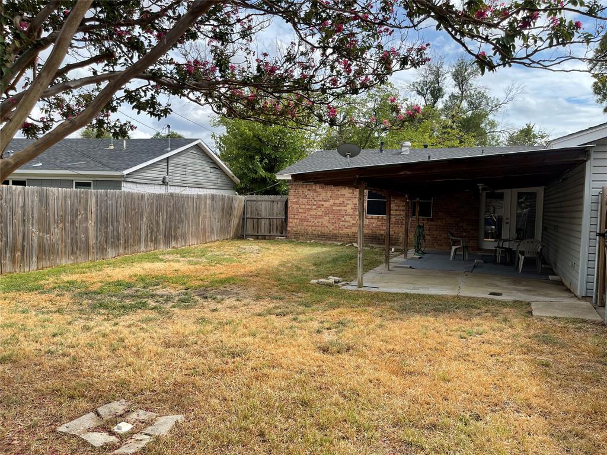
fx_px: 456
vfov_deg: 53.1
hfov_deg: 67.3
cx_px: 304
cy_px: 228
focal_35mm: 26
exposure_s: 1/2545
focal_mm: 5.1
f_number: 1.6
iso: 32
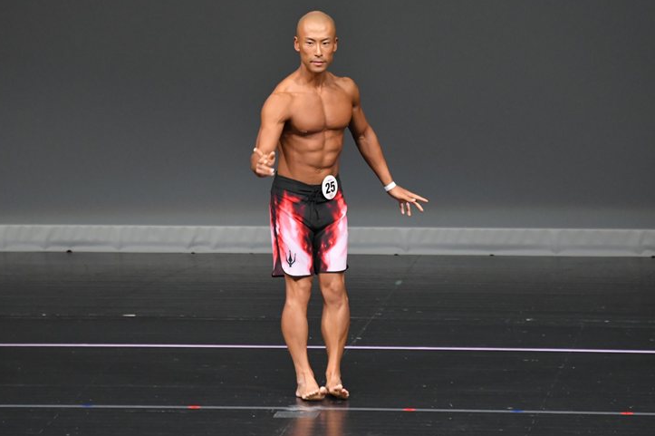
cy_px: 211
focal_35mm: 370
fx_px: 6727
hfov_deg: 5.6
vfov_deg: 3.7
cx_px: 325
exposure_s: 1/400
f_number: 5.6
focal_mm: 230
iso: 4000
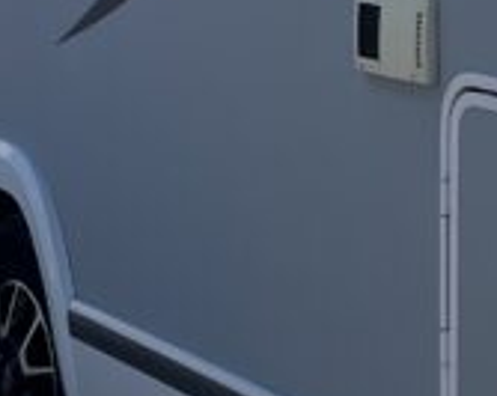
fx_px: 2291
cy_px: -191
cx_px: 607
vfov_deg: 9.6
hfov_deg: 12.1
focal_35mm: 156
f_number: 1.6
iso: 50
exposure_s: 1/4484
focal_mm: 5.1
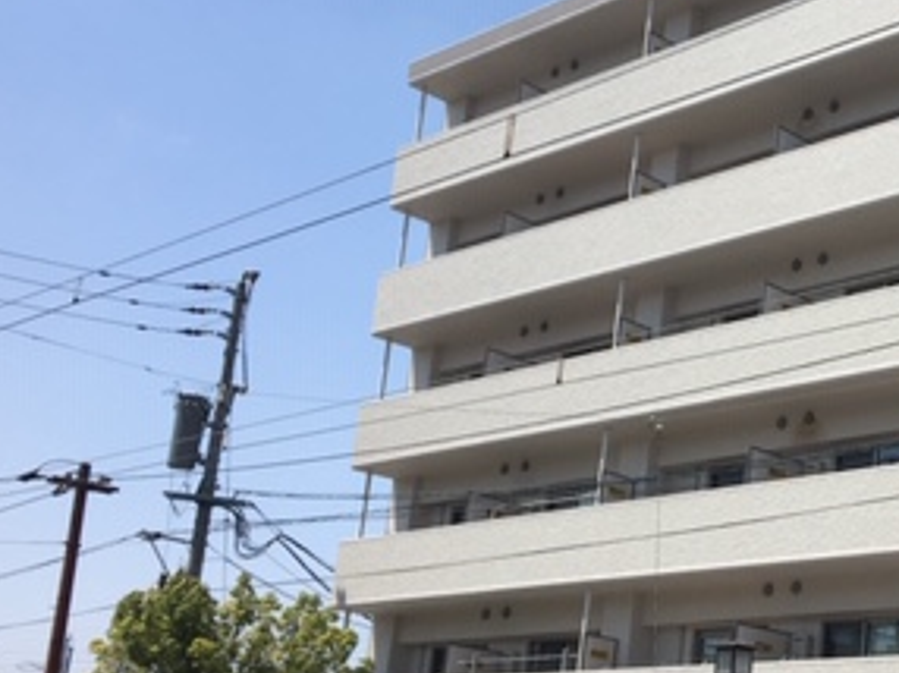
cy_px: 409
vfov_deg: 22.5
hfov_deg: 28.1
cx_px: 893
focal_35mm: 65
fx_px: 1687
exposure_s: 1/1789
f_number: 2.2
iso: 25
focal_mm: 4.15
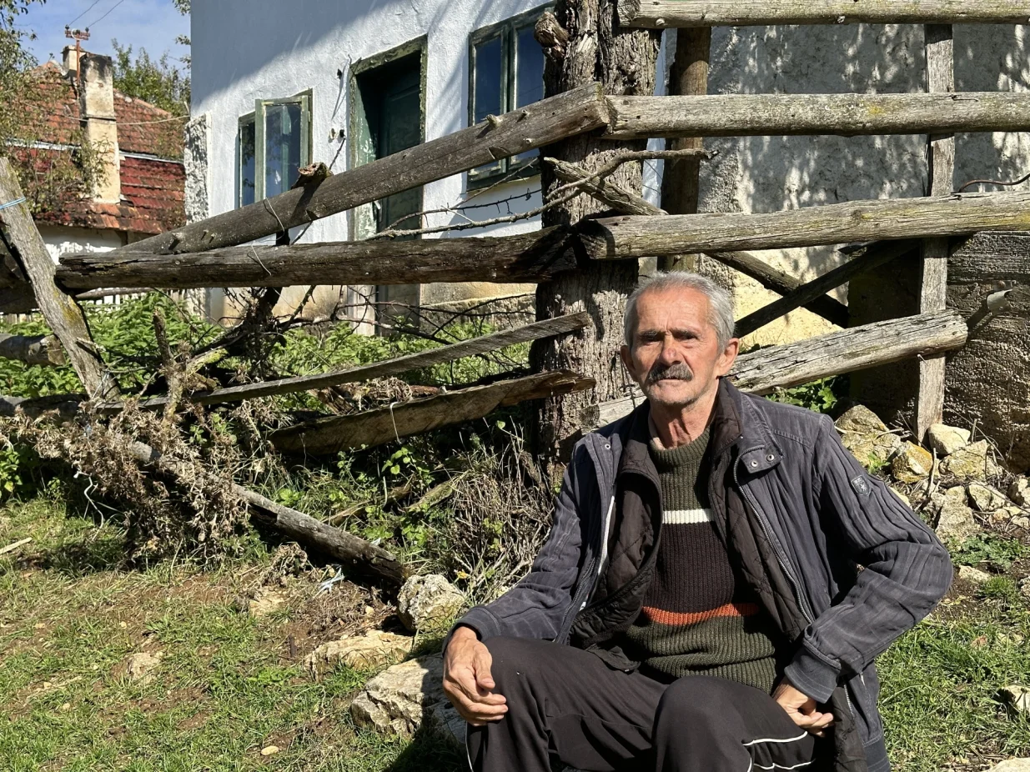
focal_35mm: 48
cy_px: 386
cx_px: 515
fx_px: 1428
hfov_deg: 39.7
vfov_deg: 30.3
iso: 64
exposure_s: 1/2976
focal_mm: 6.86
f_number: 1.78
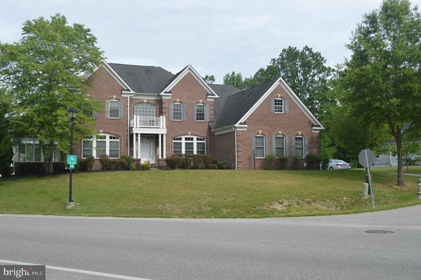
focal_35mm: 39
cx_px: 210
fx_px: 456
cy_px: 140
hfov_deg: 49.6
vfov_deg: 34.1
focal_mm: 26
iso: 100
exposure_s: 1/250
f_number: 8
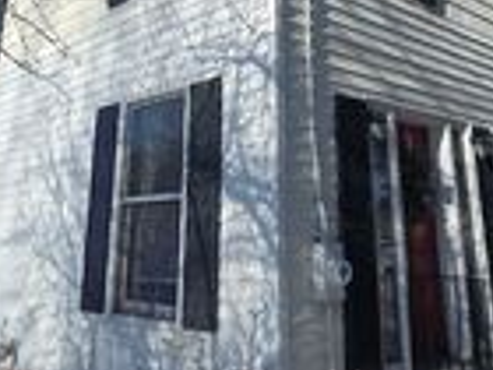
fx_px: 570
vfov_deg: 34.0
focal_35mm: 40
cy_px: 37
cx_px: 266
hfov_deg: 46.8
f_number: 2.2
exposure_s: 1/2204
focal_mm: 2.2
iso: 50
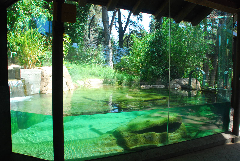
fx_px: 180
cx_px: 120
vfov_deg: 48.0
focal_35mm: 27
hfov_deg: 67.3
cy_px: 80
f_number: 7.1
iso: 500
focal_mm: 18
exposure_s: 1/200
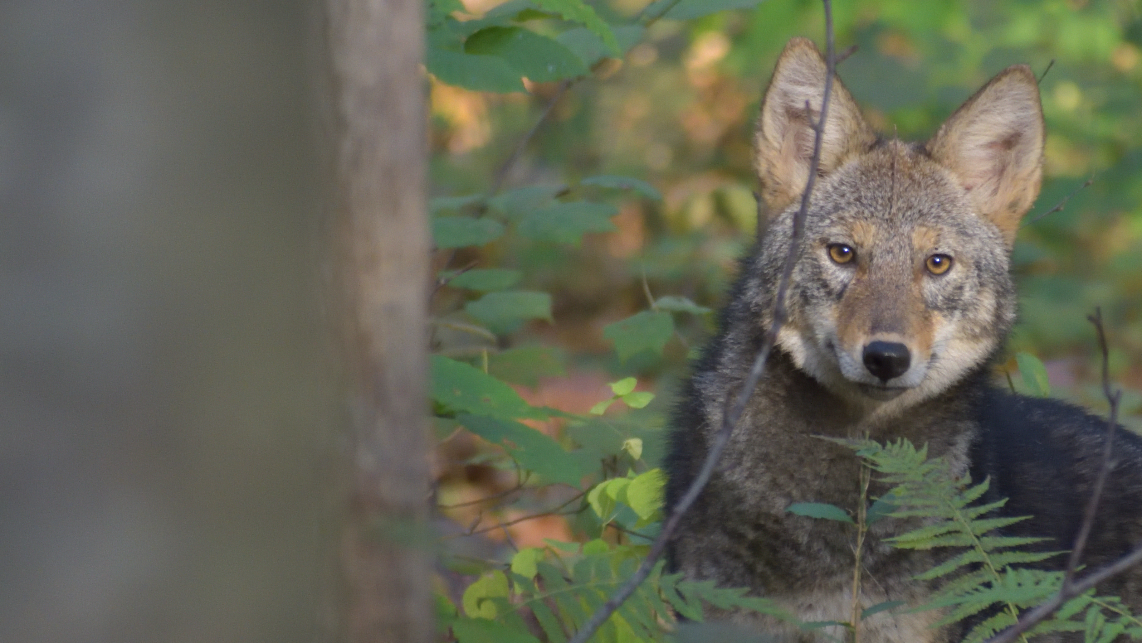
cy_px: 352
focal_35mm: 886
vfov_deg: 1.4
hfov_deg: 2.4
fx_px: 26831
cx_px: 860
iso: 1100
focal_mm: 300
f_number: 6.3
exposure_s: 1/160
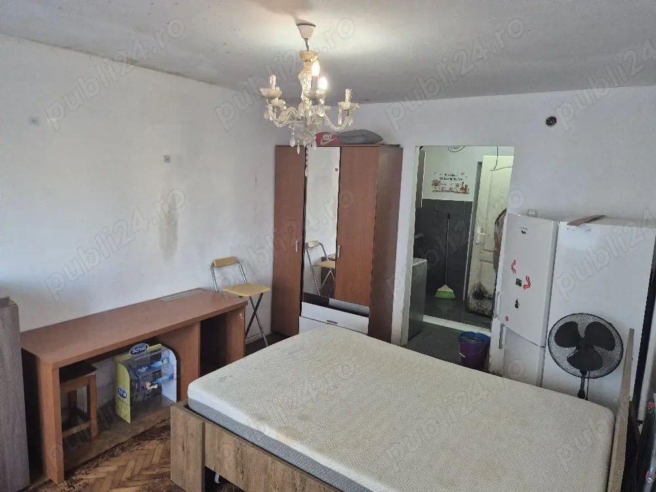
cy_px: 246
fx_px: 436
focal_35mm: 23
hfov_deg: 73.9
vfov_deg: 58.9
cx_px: 328
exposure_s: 1/100
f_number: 1.8
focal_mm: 5.4
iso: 250
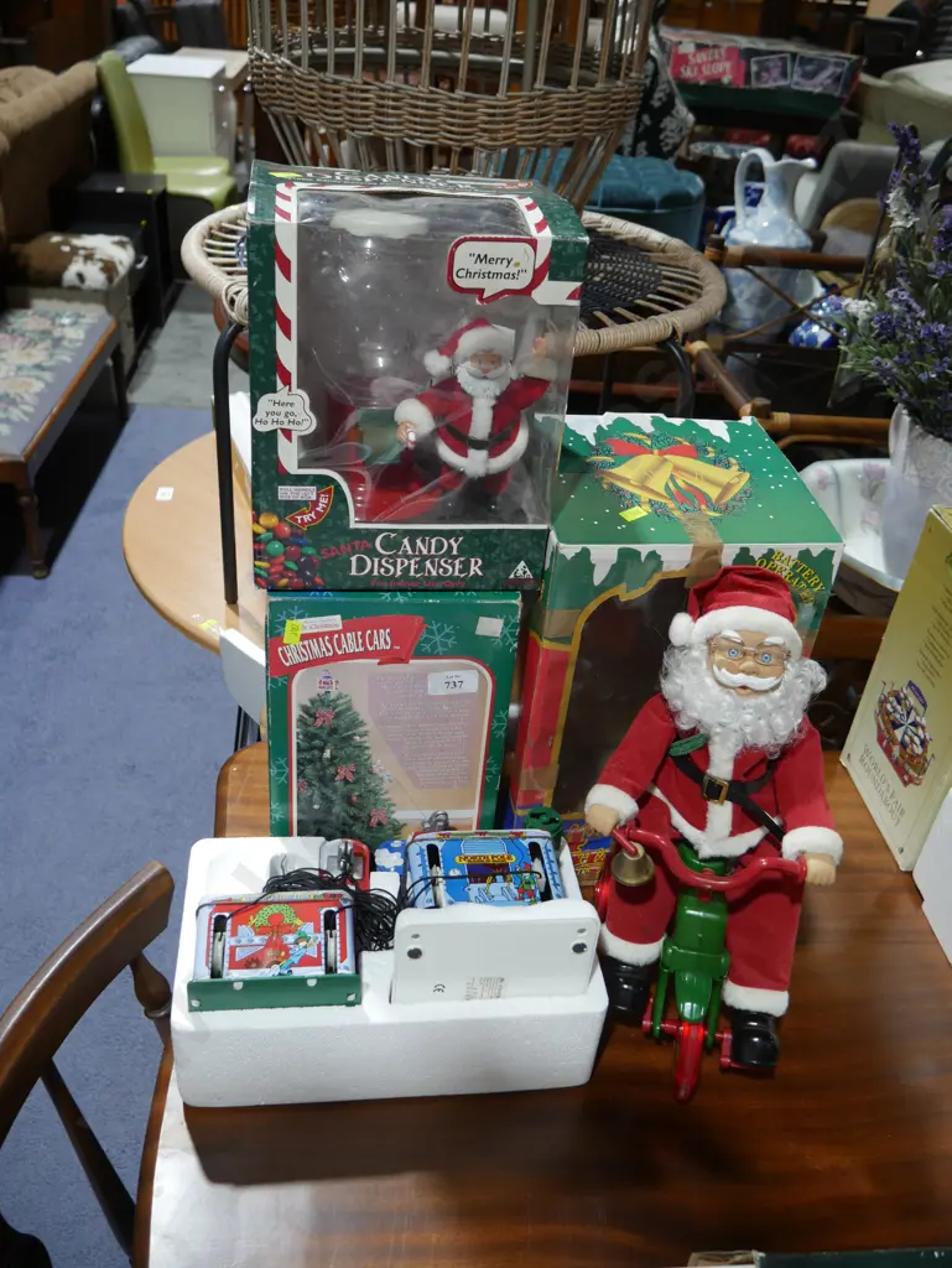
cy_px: 634
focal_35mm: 28
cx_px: 476
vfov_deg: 63.4
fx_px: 1026
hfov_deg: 49.8
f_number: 3.5
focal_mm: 14
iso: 250
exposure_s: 1/60
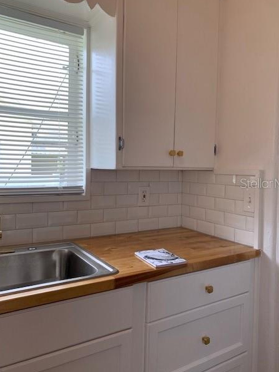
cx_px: 149
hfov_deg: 49.7
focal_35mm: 28
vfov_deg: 63.4
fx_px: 301
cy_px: 183
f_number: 1.8
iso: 25
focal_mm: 4.25
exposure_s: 1/125
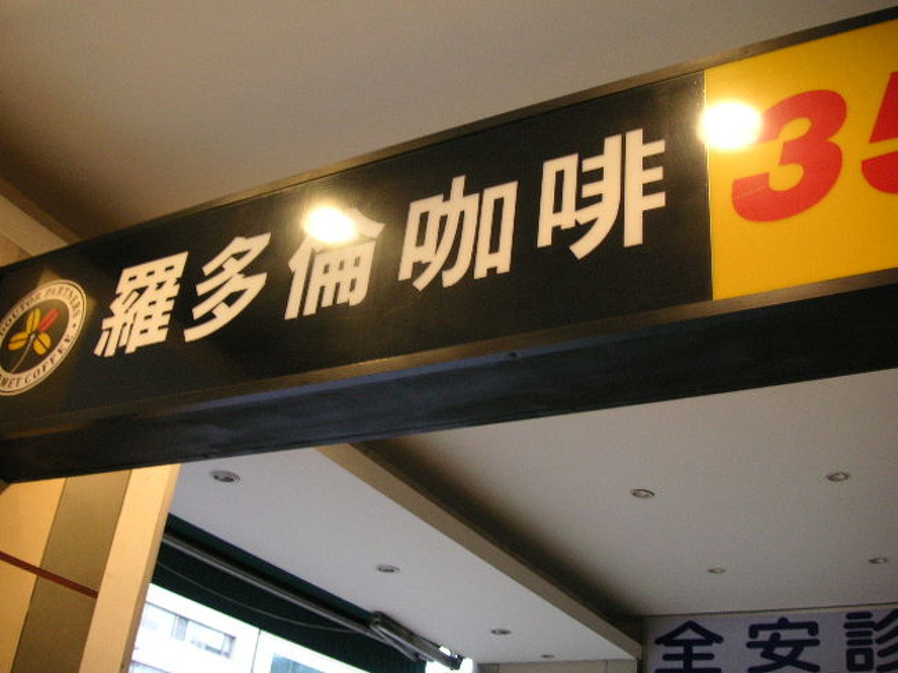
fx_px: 959
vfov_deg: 38.6
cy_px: 336
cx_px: 449
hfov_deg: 50.2
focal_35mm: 37
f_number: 2.8
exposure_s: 1/15
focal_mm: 6.1
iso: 100
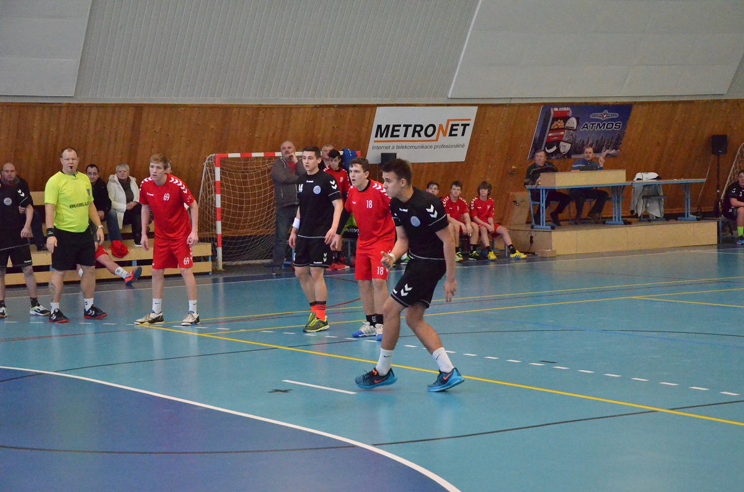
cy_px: 246
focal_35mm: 78
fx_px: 1608
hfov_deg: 26.0
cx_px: 372
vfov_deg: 17.4
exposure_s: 1/1000
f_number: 6.3
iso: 6400
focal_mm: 52
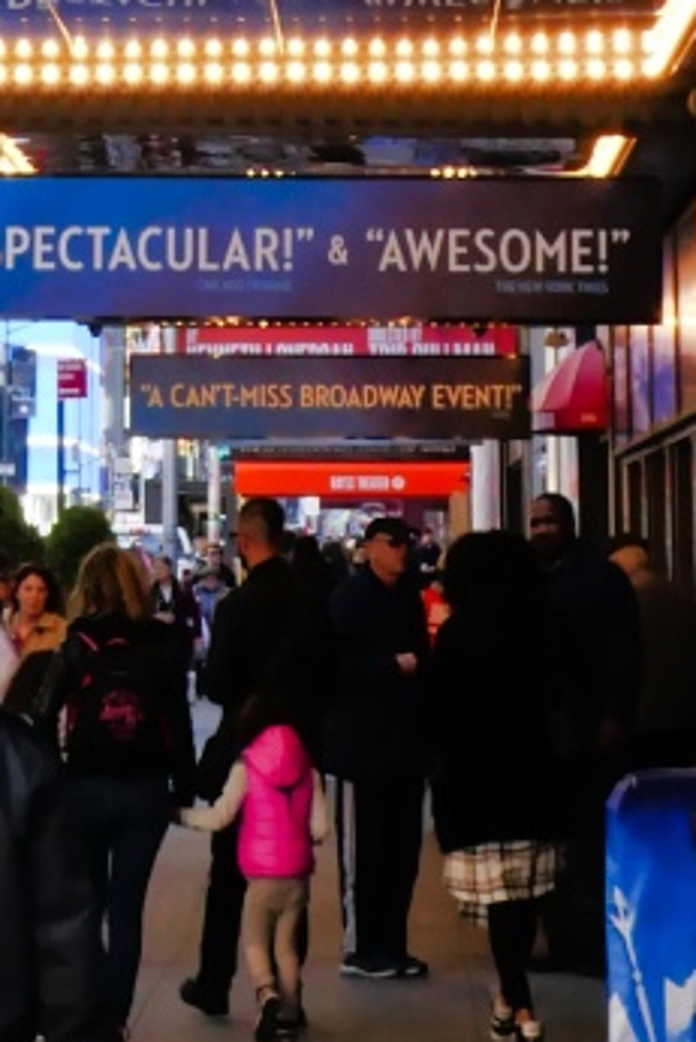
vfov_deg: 12.4
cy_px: -551
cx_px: 181
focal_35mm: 157
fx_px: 4548
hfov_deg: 8.7
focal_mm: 12.3
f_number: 8
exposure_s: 1/80
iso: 320
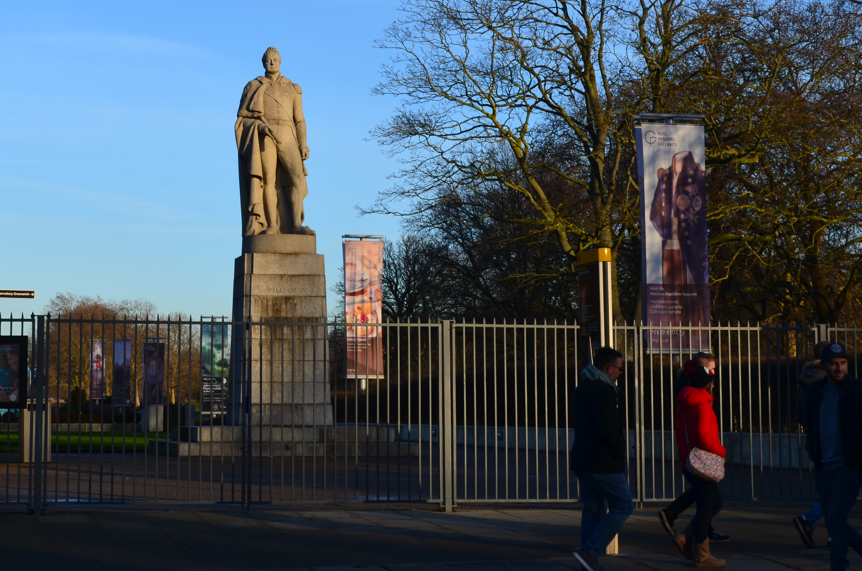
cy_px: 141
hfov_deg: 25.0
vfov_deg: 16.7
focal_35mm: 81
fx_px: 1930
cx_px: 281
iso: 140
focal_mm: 35
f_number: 11
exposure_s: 1/125
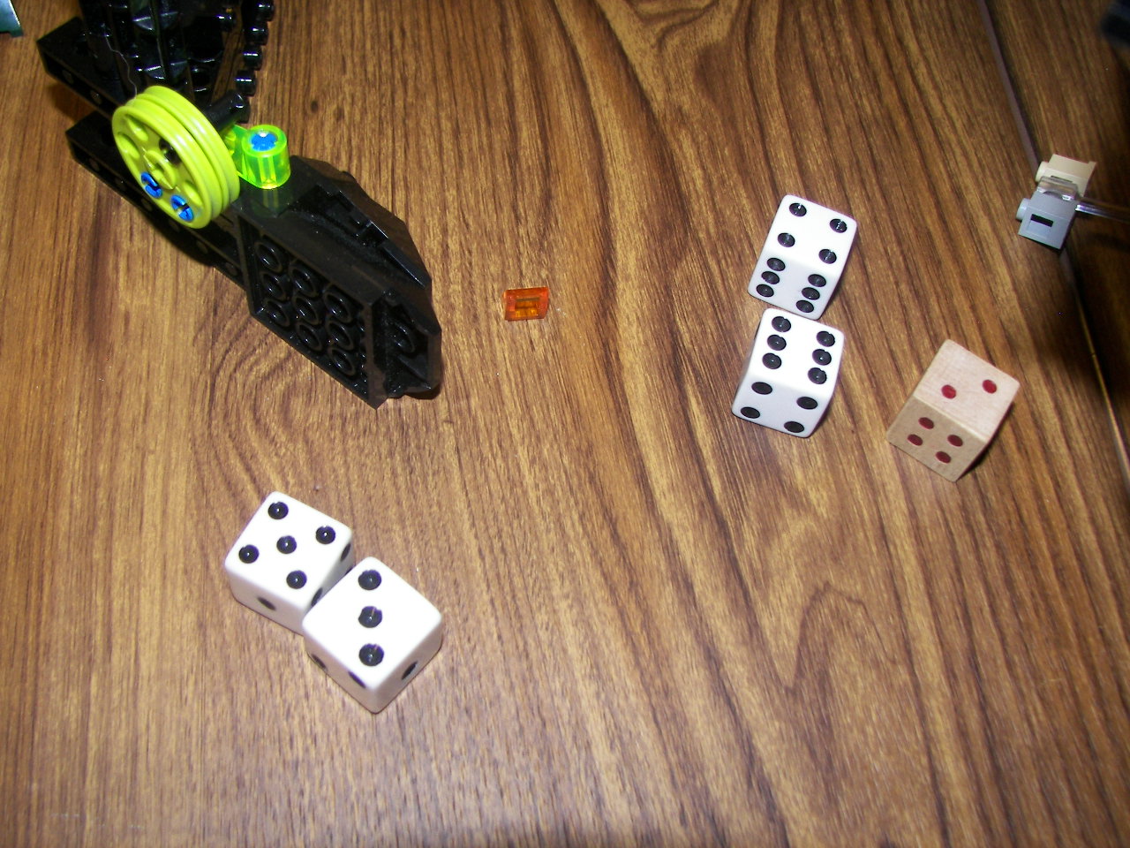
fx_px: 1175
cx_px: 565
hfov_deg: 51.4
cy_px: 424
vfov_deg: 39.7
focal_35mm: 36
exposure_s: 1/30
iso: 100
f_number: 2.8
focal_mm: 6
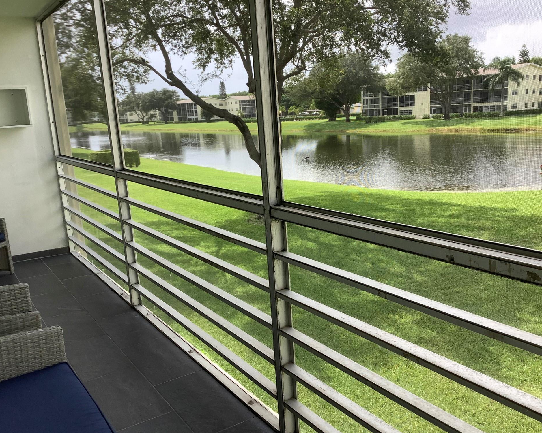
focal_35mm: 33
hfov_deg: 54.2
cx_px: 284
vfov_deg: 44.5
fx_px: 529
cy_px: 219
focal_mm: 3.3
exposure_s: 1/344
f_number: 2.4
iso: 25
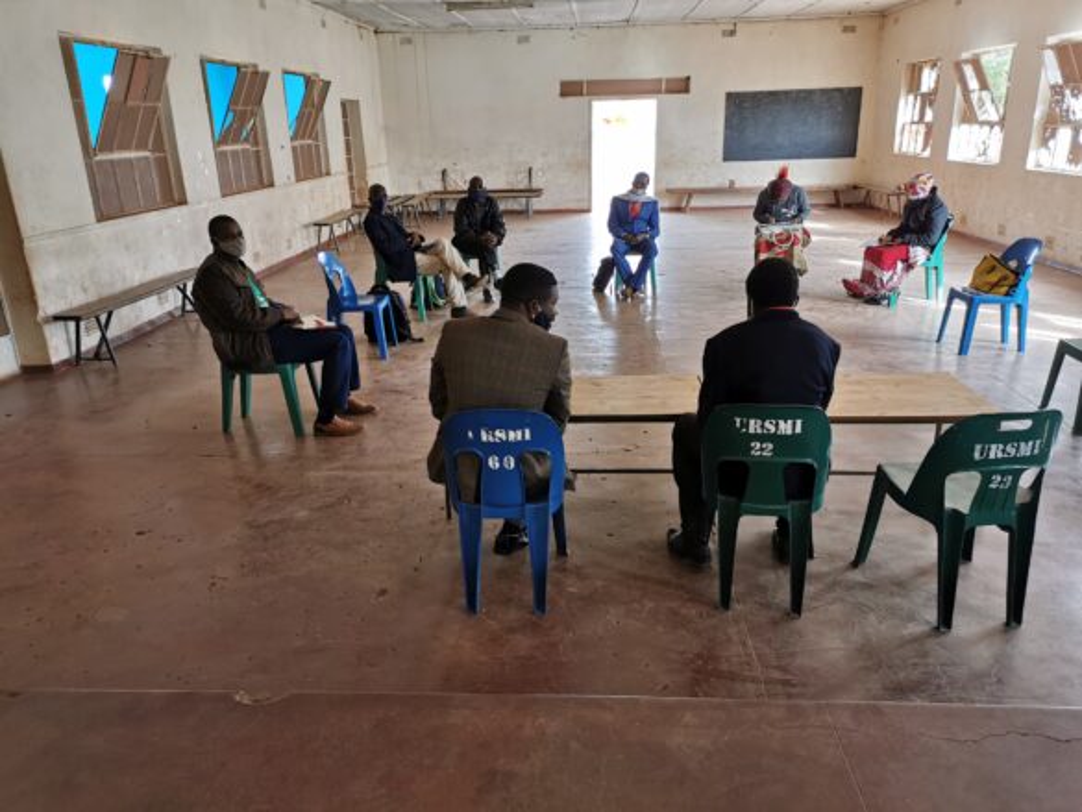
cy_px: 406
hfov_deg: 65.3
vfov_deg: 51.4
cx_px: 541
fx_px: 844
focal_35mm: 27
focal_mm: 5.58
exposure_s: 1/100
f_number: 1.8
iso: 160
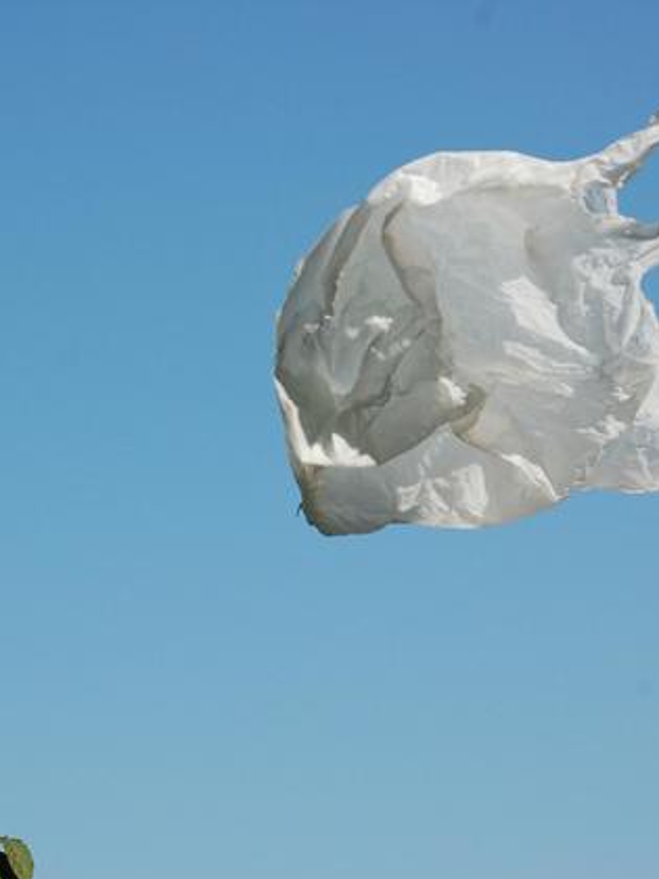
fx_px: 3065
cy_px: 442
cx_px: 301
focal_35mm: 121
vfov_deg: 16.3
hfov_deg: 12.3
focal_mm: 55
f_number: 5.6
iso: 200
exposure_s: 1/1000
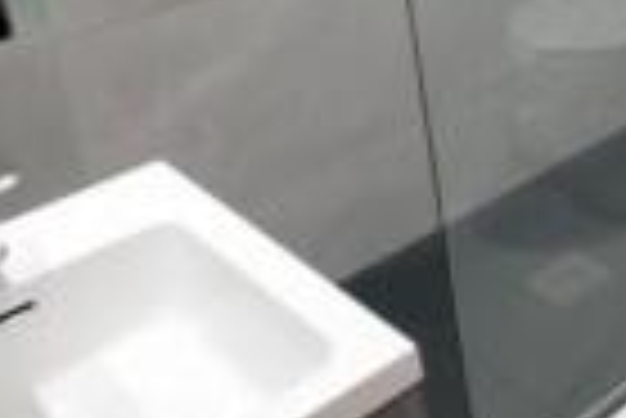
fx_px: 1062
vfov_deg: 20.1
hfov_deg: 24.9
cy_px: -151
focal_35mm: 61
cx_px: 946
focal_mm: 7
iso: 1250
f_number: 4
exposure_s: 1/60
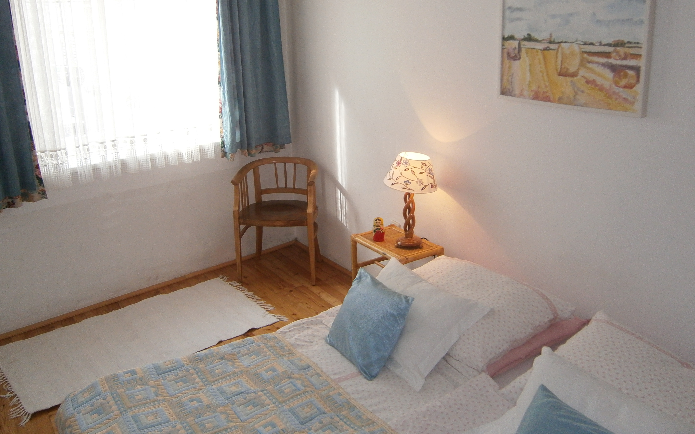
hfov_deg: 61.2
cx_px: 338
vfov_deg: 40.2
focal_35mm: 31
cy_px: 154
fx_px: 587
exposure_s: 1/30
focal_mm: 4.7
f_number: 2.8
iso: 125
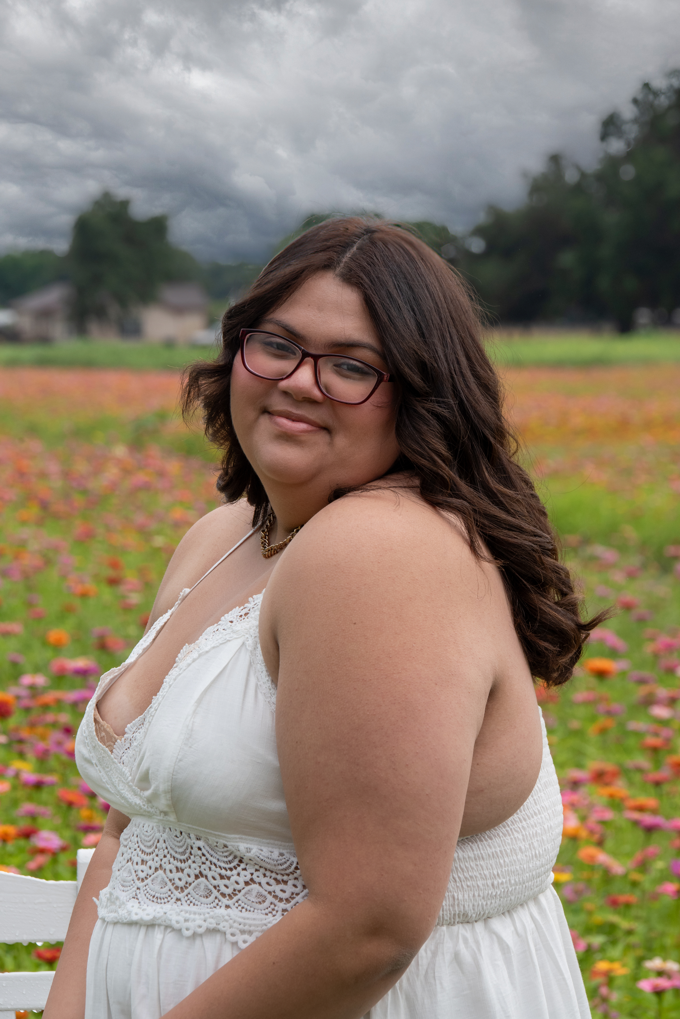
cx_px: 340
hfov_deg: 8.6
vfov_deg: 12.8
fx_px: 4529
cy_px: 510
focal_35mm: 160
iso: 500
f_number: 10
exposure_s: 1/400
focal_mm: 160
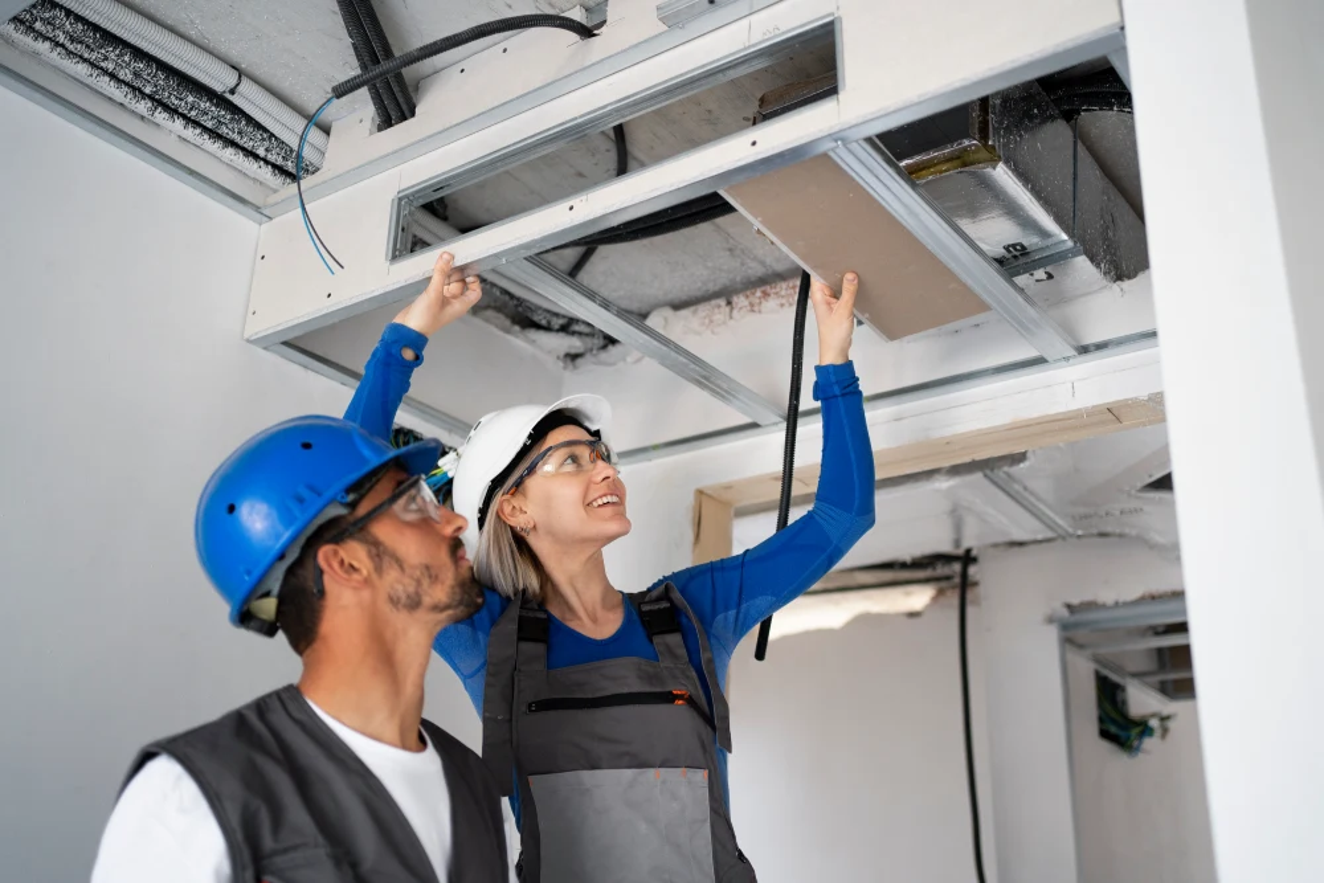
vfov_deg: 37.9
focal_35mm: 35
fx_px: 1287
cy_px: 442
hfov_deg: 54.4
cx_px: 662
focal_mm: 35
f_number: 2
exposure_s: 1/250
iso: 400
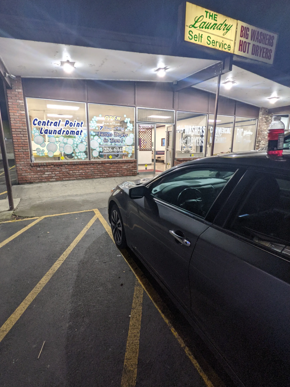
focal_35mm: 17
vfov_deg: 91.0
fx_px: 190
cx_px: 140
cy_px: 186
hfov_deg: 74.7
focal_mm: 2.22
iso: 77
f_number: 2.2
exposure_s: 1/24
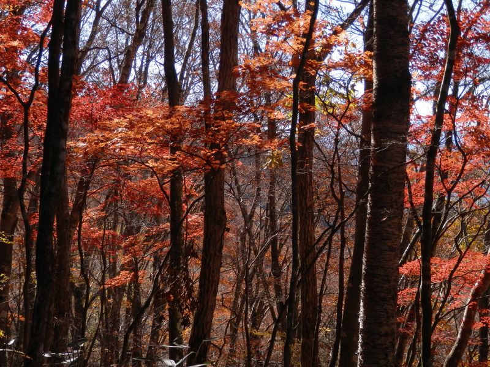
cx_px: 245
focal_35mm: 60
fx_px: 849
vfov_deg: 24.4
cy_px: 184
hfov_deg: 32.2
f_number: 4.2
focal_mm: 10.8
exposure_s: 1/200
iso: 80
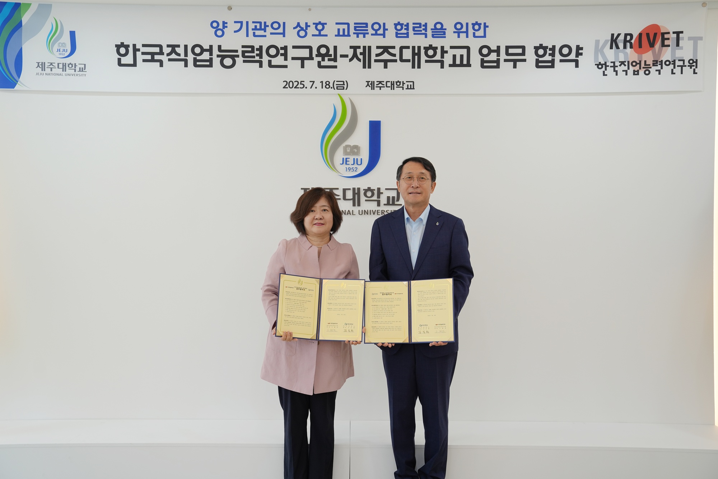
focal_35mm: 40
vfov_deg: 33.4
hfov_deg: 48.5
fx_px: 798
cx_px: 359
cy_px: 240
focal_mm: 40
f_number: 4
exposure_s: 1/160
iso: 320
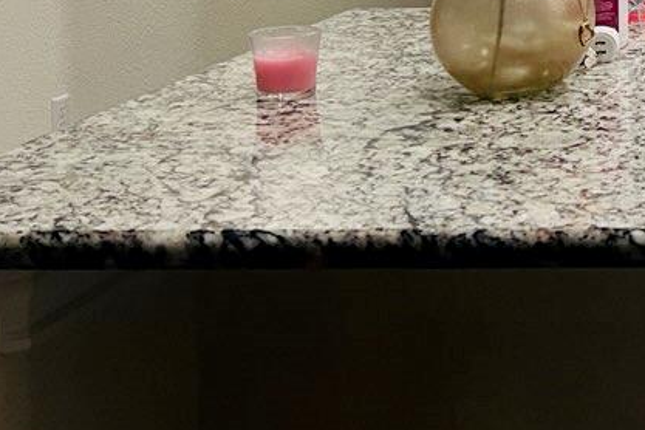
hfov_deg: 21.1
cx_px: 934
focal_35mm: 83
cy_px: -173
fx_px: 1487
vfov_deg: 15.4
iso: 100
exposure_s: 1/60
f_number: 1.5
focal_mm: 5.7
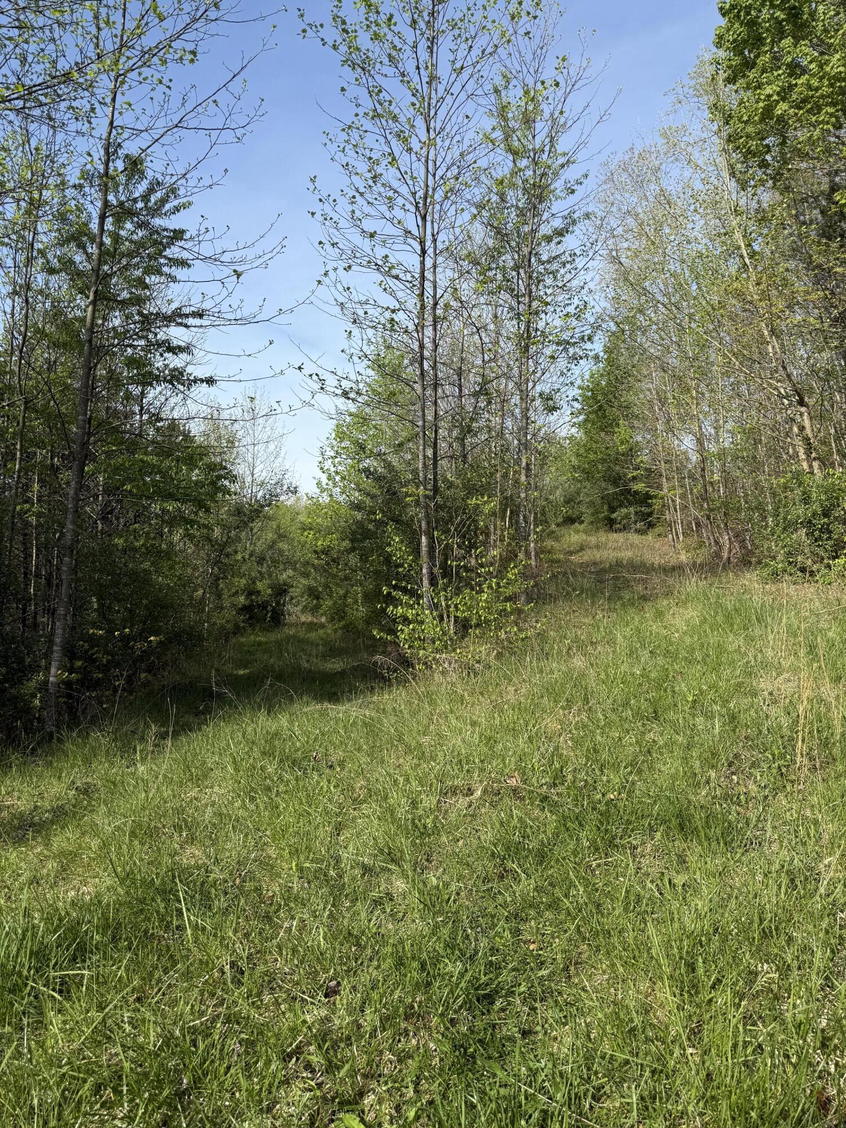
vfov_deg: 71.6
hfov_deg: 56.8
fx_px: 782
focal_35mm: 24
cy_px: 564
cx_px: 423
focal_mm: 6.76
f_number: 1.78
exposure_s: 1/3021
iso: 80
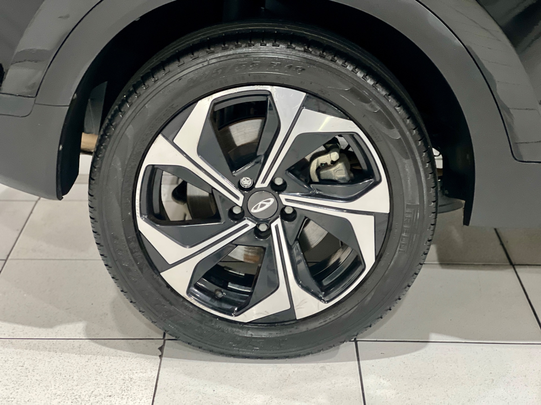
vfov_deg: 19.1
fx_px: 1203
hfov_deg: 25.3
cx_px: 270
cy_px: 202
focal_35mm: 77
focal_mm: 9
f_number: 2.8
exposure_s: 1/20
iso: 400
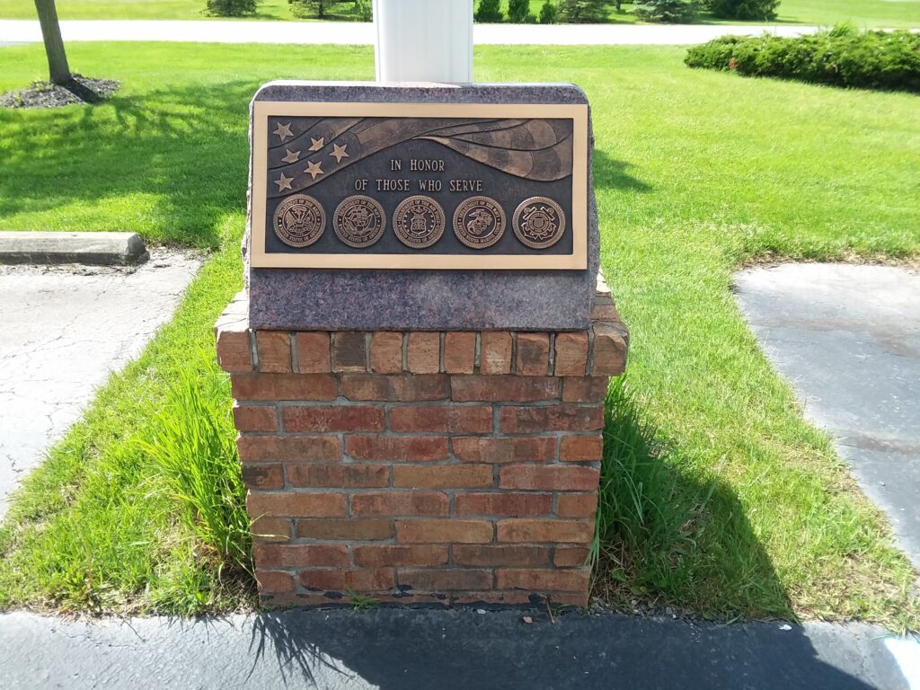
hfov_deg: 61.7
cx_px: 460
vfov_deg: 48.2
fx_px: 771
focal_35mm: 29
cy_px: 345
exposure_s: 1/503
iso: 40
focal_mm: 2.47
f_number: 1.9
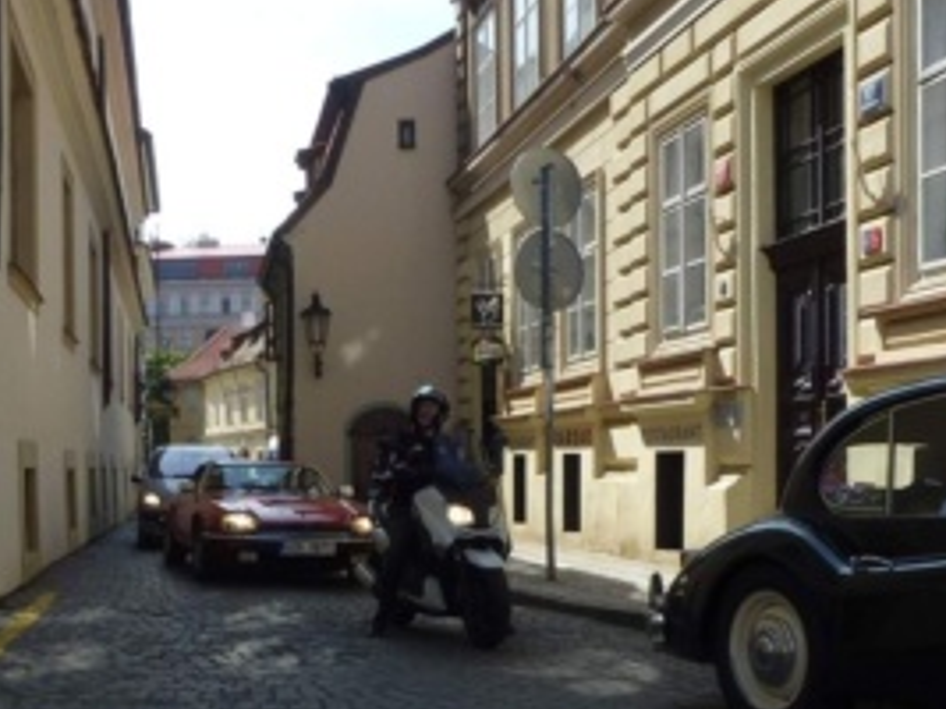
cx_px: 368
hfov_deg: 41.9
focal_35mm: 45
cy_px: 523
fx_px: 1229
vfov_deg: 31.6
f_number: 4
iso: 100
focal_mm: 4.3
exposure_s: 1/500
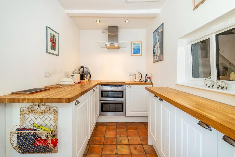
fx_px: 104
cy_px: 78
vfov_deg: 73.8
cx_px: 118
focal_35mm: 16
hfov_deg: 96.7
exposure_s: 1/20
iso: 200
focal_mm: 10.5
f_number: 7.1
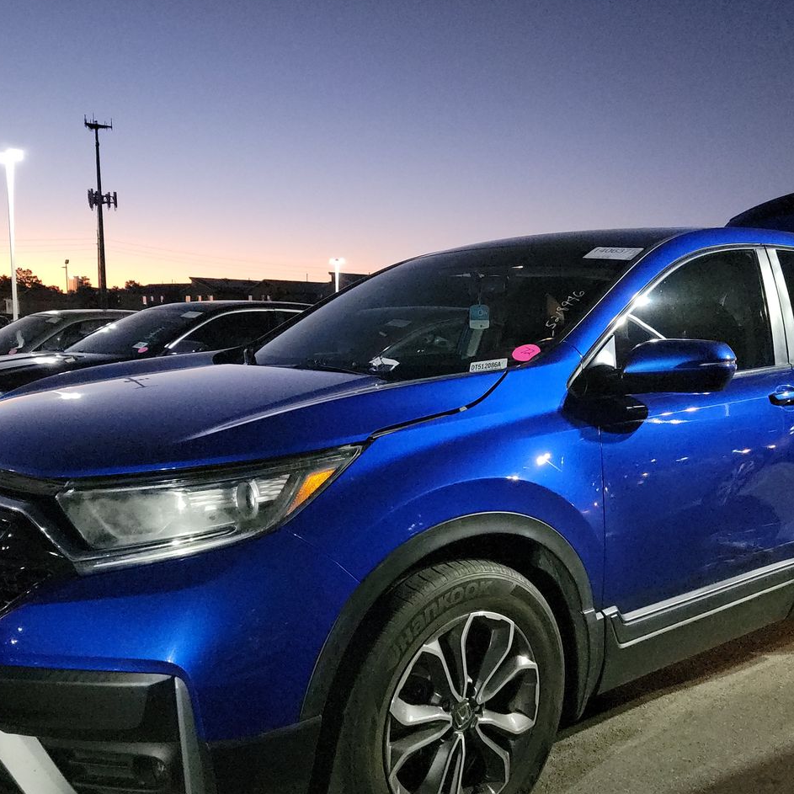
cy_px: 479
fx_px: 934
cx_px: 434
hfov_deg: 46.0
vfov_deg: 45.8
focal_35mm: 36
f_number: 1.8
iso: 4500
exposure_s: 1/59
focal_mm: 6.7
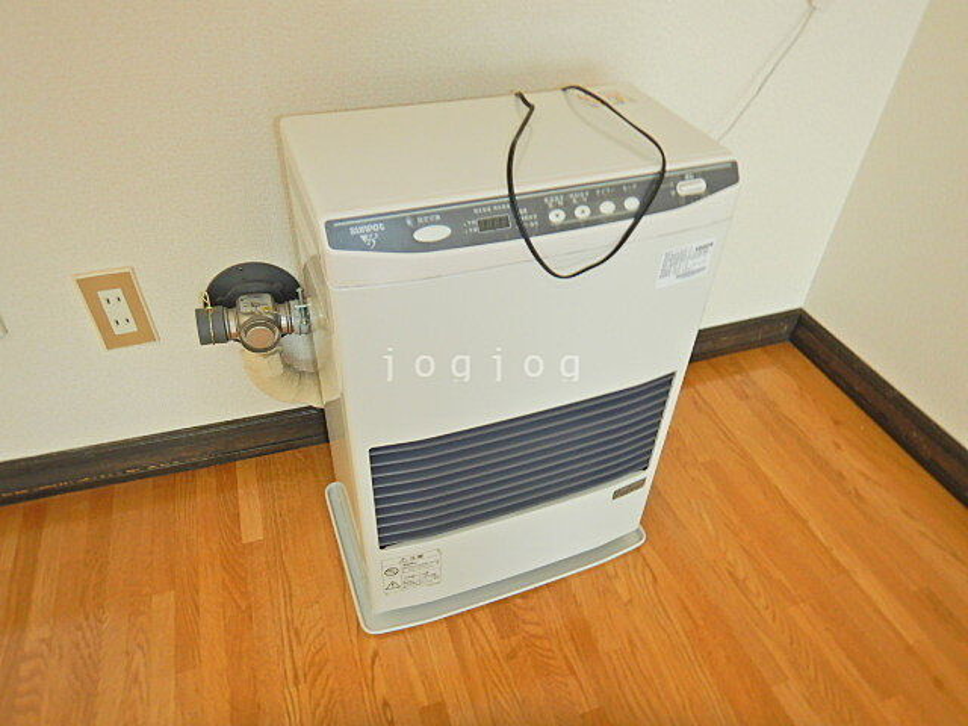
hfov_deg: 71.6
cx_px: 484
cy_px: 363
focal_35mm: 24
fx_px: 671
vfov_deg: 56.8
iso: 160
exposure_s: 1/30
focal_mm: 4.3
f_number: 2.8
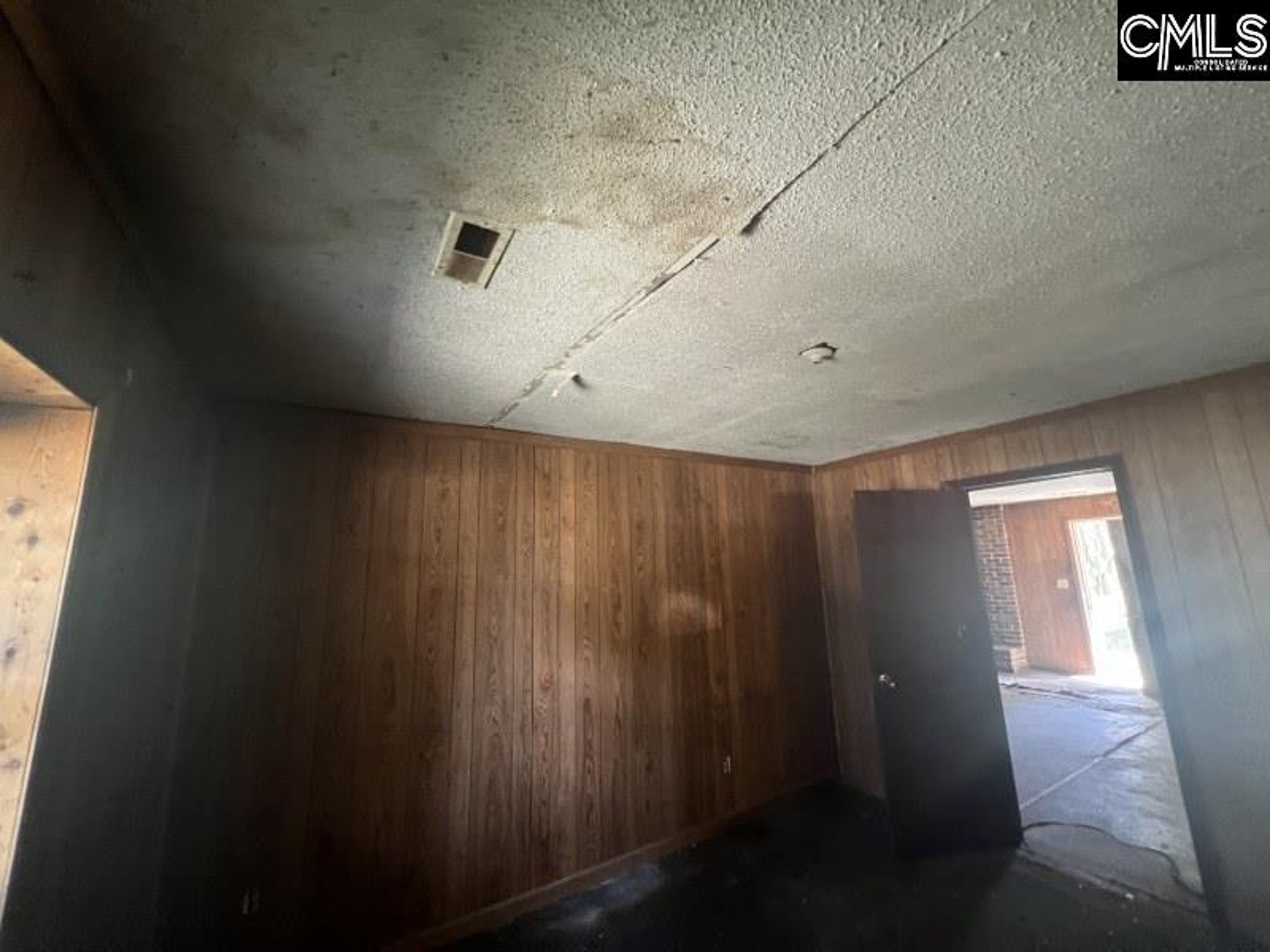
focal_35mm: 13
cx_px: 635
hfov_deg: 106.2
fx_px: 477
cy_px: 476
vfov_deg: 89.9
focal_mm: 1.57
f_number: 1.8
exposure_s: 1/60
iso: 800
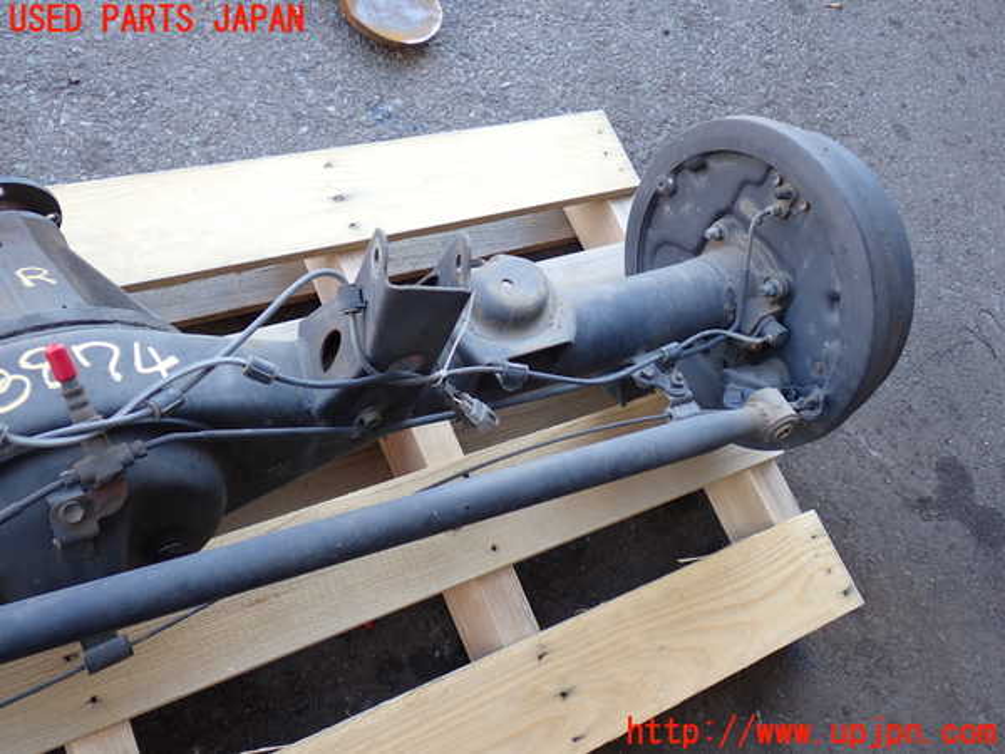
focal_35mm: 36
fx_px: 1045
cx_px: 502
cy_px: 377
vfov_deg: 39.7
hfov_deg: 51.4
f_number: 2.5
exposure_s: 1/80
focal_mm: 6.37
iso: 100
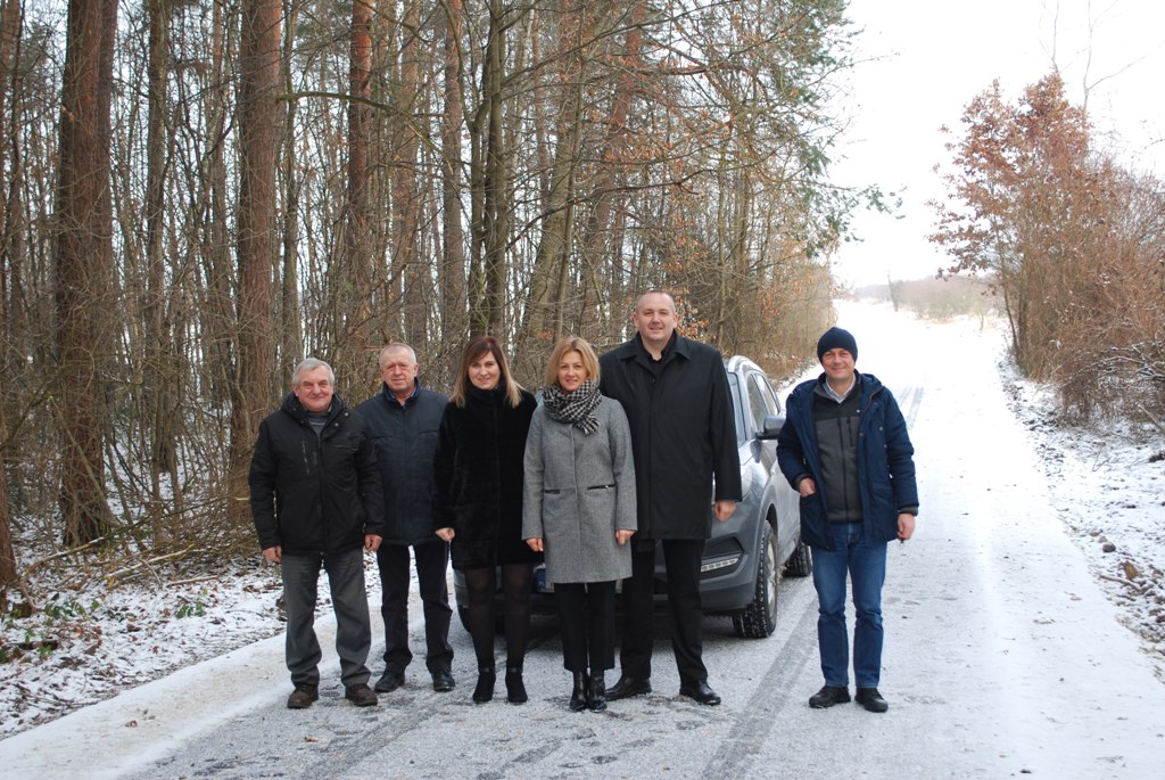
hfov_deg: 38.8
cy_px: 390
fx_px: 1652
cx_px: 582
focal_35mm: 51
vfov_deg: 26.5
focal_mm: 34
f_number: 5
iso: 200
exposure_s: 1/60
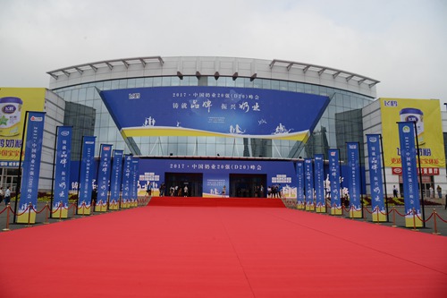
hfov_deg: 73.8
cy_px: 149
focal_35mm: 24
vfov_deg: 53.1
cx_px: 224
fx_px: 298
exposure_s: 1/2000
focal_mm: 24
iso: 800
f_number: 10
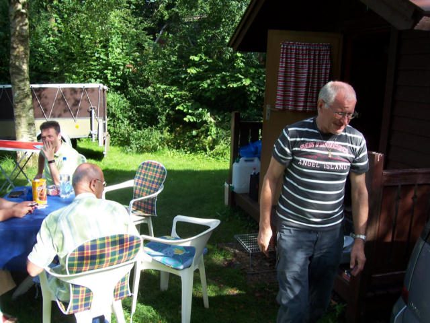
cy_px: 162
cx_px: 215
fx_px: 422
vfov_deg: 41.8
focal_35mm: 34
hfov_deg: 54.0
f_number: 5.6
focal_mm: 5.6
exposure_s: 1/125
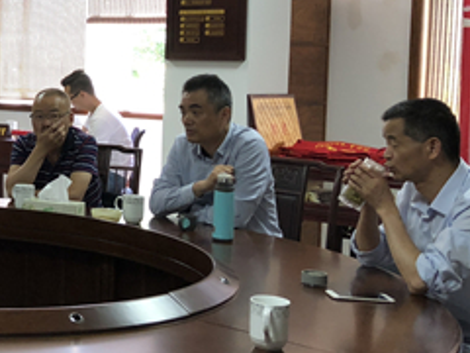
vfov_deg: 20.9
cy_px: 94
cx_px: -106
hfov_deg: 24.9
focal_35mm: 70
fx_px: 950
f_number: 1.8
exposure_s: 1/24
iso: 40
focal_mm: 4
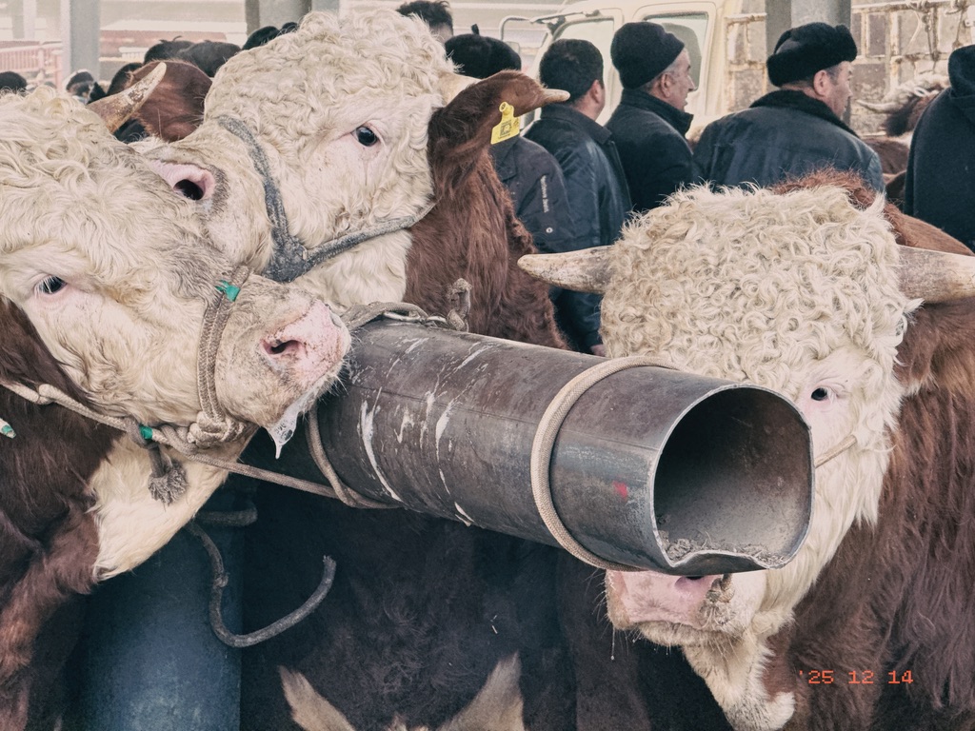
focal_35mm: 120
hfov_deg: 16.4
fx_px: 3380
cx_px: 488
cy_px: 366
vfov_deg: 12.3
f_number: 2.8
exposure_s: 1/121
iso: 100
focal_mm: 15.66
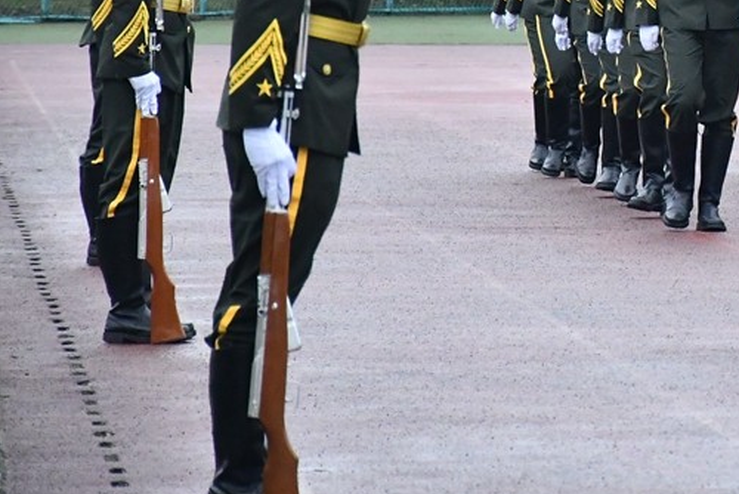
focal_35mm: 408
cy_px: -78
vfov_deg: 3.4
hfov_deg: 5.0
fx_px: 8380
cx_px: 887
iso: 4000
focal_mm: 105
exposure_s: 1/1000
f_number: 5.6
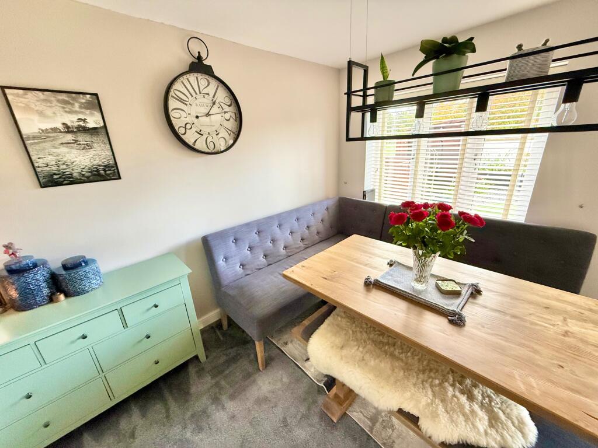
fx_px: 242
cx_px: 299
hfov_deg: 102.1
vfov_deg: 85.7
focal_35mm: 14
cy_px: 224
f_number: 2.2
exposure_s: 1/99
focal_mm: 2.22
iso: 320
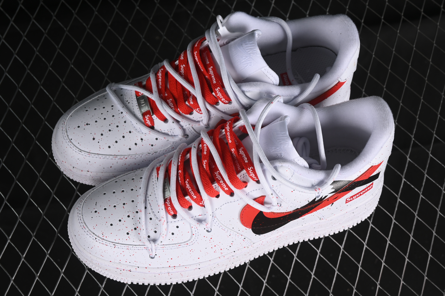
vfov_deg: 18.2
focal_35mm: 75
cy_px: 148
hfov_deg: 27.0
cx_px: 222
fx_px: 927
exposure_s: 1/80
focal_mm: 50
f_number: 8
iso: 160
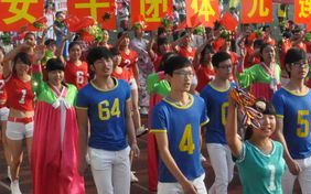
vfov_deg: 15.2
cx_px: 309
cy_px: 97
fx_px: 729
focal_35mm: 86
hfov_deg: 23.1
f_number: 25
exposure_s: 1/640
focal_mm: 22
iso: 3200
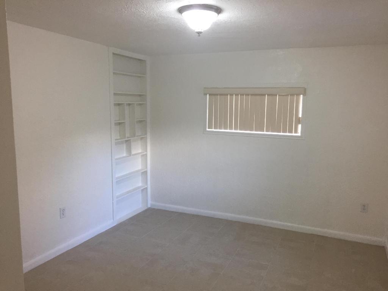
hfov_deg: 61.7
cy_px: 146
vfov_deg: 48.2
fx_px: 325
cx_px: 194
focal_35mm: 29
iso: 40
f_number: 2.2
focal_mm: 4.15
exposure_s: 1/30
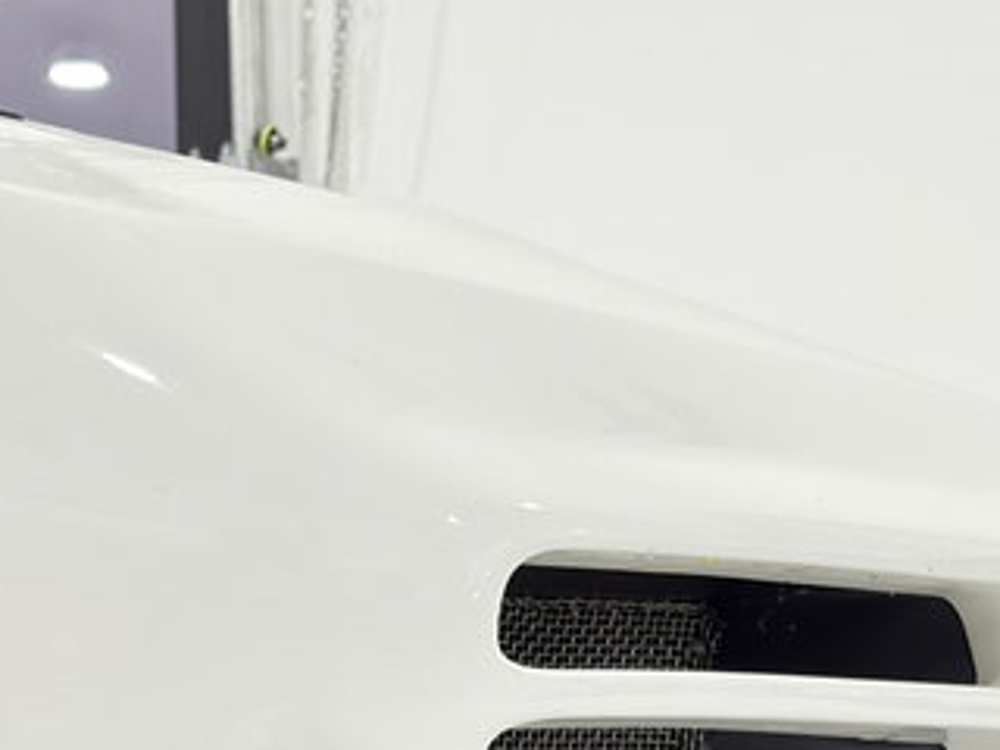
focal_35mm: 112
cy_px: 872
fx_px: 3235
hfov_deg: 17.5
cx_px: 328
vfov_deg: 12.9
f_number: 1.78
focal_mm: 6.76
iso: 100
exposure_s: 1/120
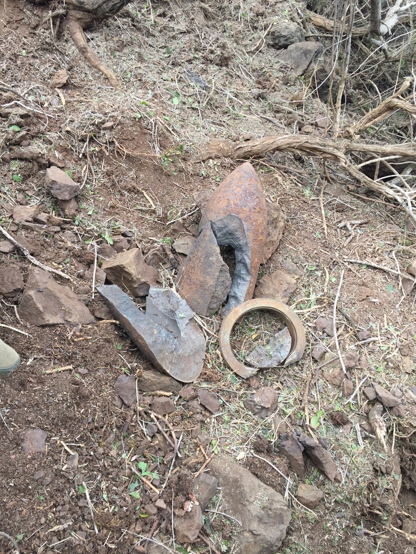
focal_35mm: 29
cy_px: 277
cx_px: 208
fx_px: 465
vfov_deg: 61.7
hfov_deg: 48.2
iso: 32
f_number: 2.2
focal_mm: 4.15
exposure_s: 1/230
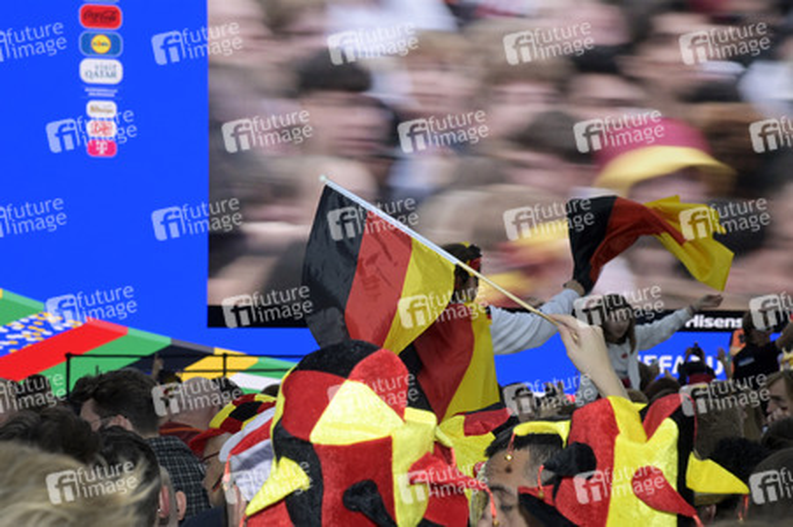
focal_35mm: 112
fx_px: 2465
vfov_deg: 12.2
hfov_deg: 18.3
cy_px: 264
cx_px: 396
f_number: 13
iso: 2500
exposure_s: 1/250
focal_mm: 112
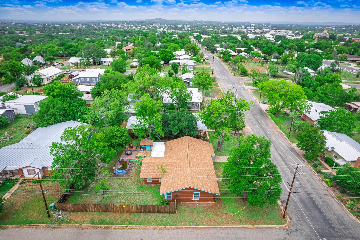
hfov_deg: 78.6
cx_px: 180
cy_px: 120
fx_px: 220
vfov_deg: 57.2
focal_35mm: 22
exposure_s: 1/2000
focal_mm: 8.38
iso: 140
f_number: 2.8
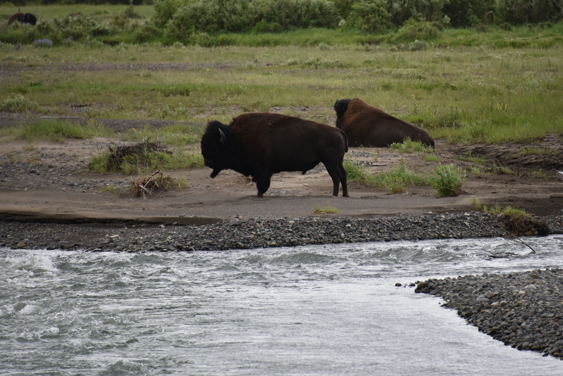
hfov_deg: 5.7
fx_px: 5631
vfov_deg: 3.8
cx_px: 333
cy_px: 161
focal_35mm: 360
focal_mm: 300
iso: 450
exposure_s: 1/640
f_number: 5.6
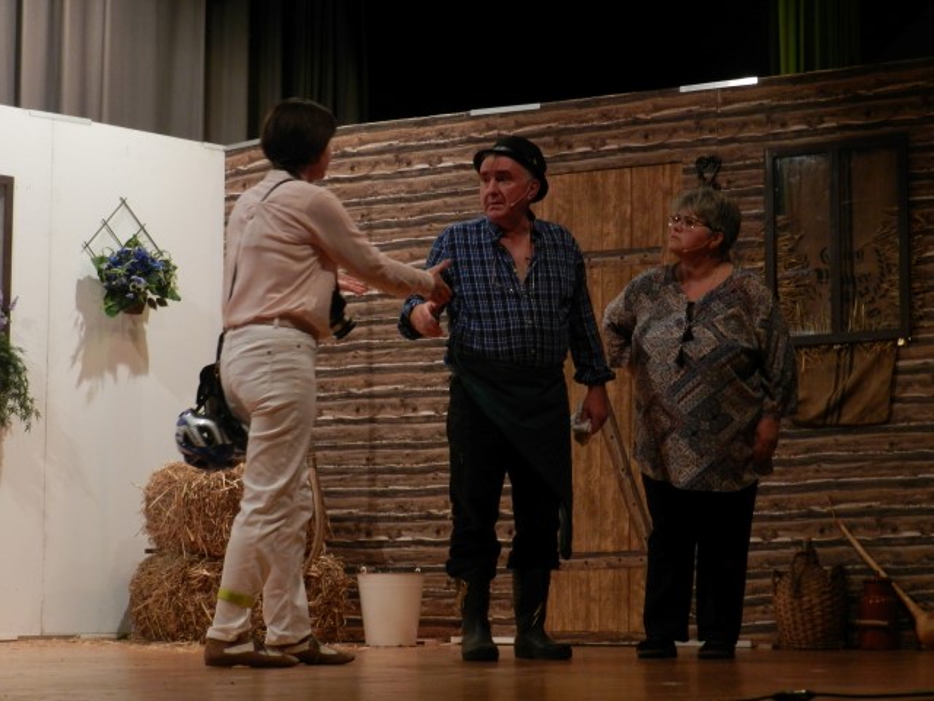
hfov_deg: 23.3
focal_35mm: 84
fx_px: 2266
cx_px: 467
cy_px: 350
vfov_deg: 17.6
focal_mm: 14.9
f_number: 4.4
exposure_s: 1/30
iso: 400
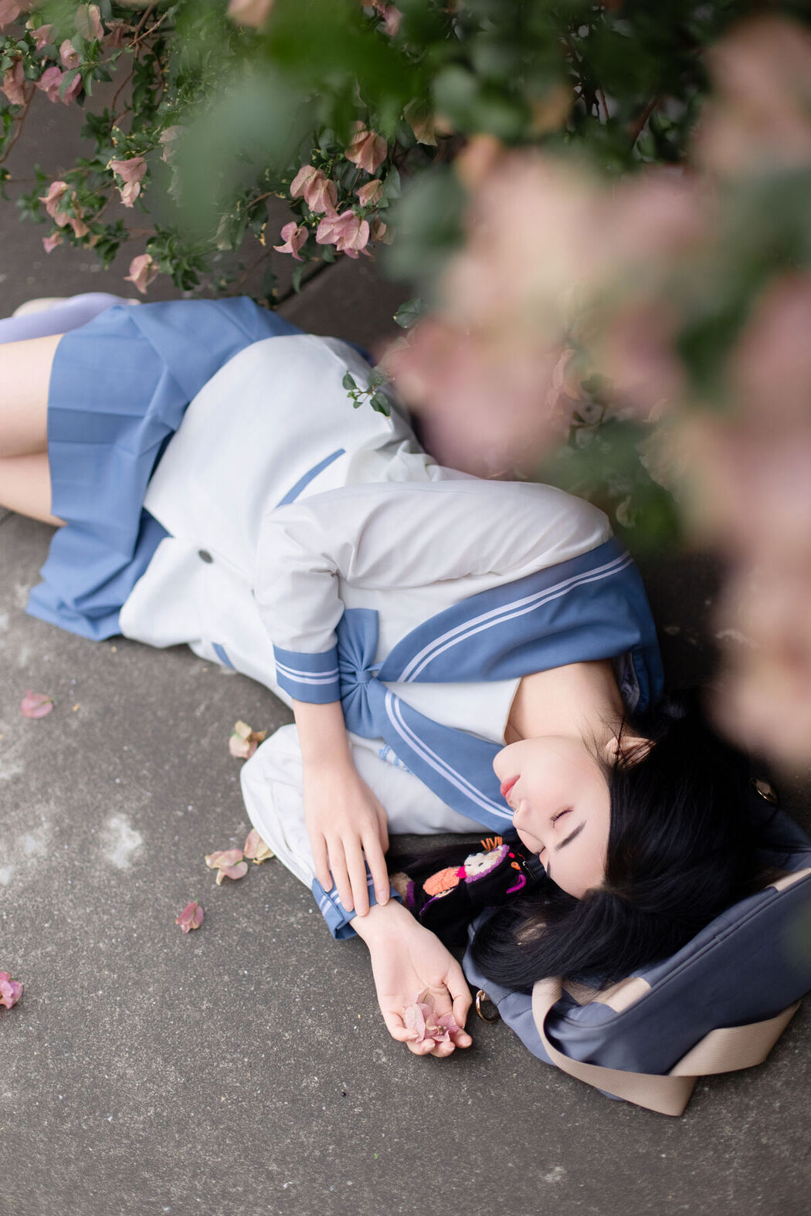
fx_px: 1689
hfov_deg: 27.0
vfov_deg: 39.6
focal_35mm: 50
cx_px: 406
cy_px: 608
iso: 320
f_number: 2
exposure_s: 1/200
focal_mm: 50
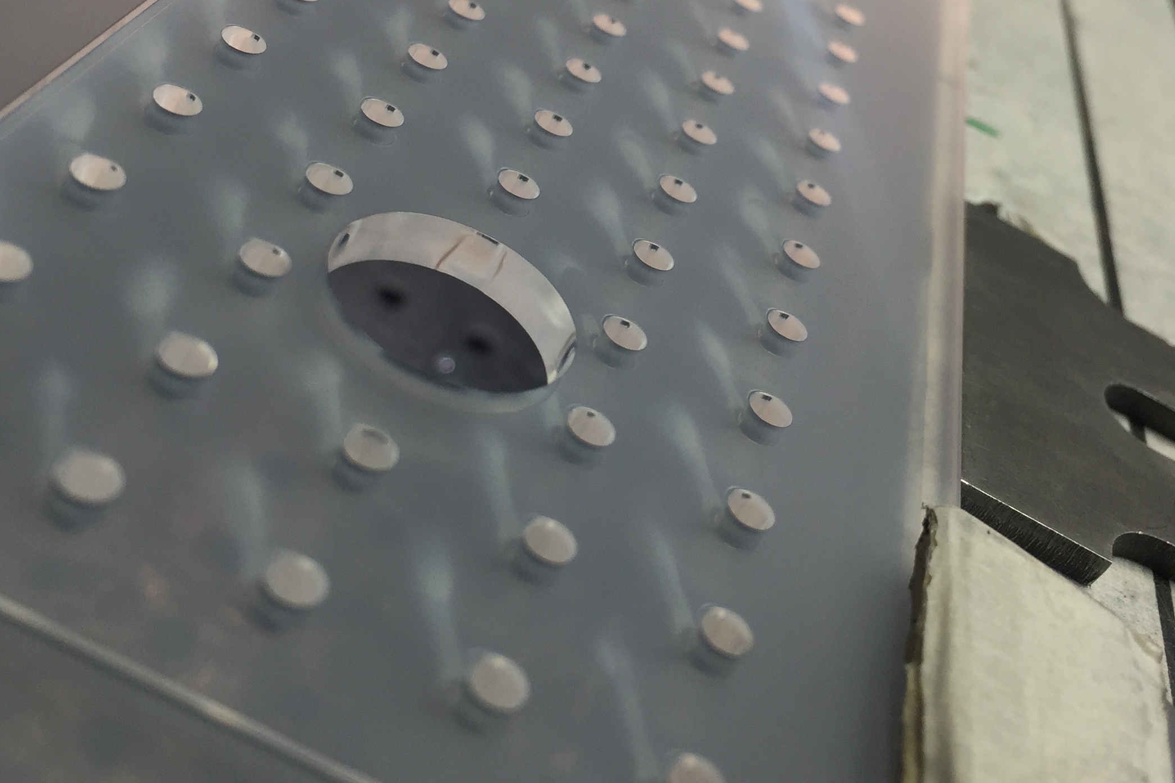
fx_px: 1534
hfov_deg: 41.9
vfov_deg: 28.3
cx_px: 597
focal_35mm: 47
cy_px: 222
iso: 50
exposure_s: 1/100
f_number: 2.2
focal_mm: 4.15
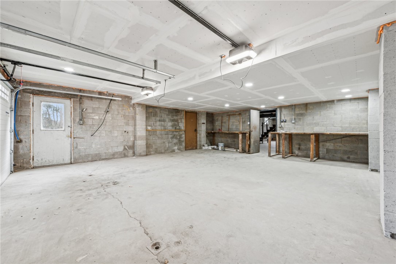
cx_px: 198
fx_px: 154
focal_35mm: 14
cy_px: 132
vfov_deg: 81.2
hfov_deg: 104.2
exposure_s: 1/2.5
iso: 50
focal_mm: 14
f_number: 11
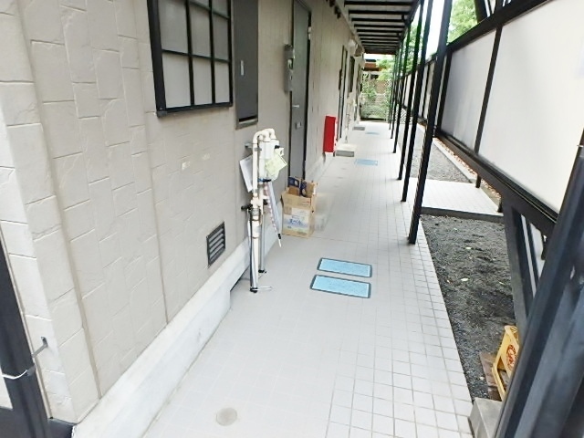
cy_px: 219
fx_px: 354
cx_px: 292
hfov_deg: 79.0
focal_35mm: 21
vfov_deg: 63.4
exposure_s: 1/250
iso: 500
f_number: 3.5
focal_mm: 3.7
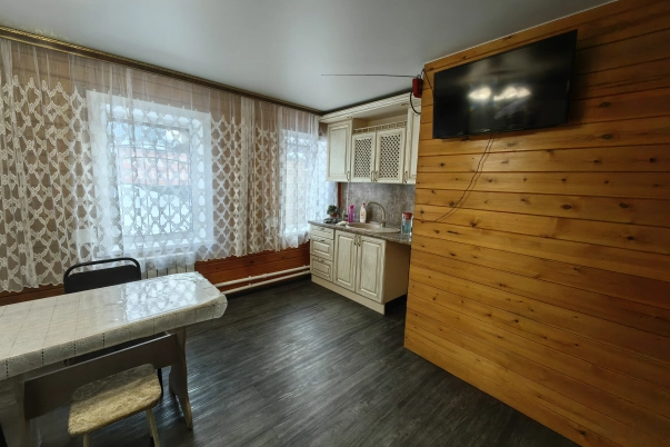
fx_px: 261
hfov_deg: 104.3
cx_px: 332
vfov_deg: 81.2
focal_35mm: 14
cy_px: 218
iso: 100
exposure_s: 1/100
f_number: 2.2
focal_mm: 1.76
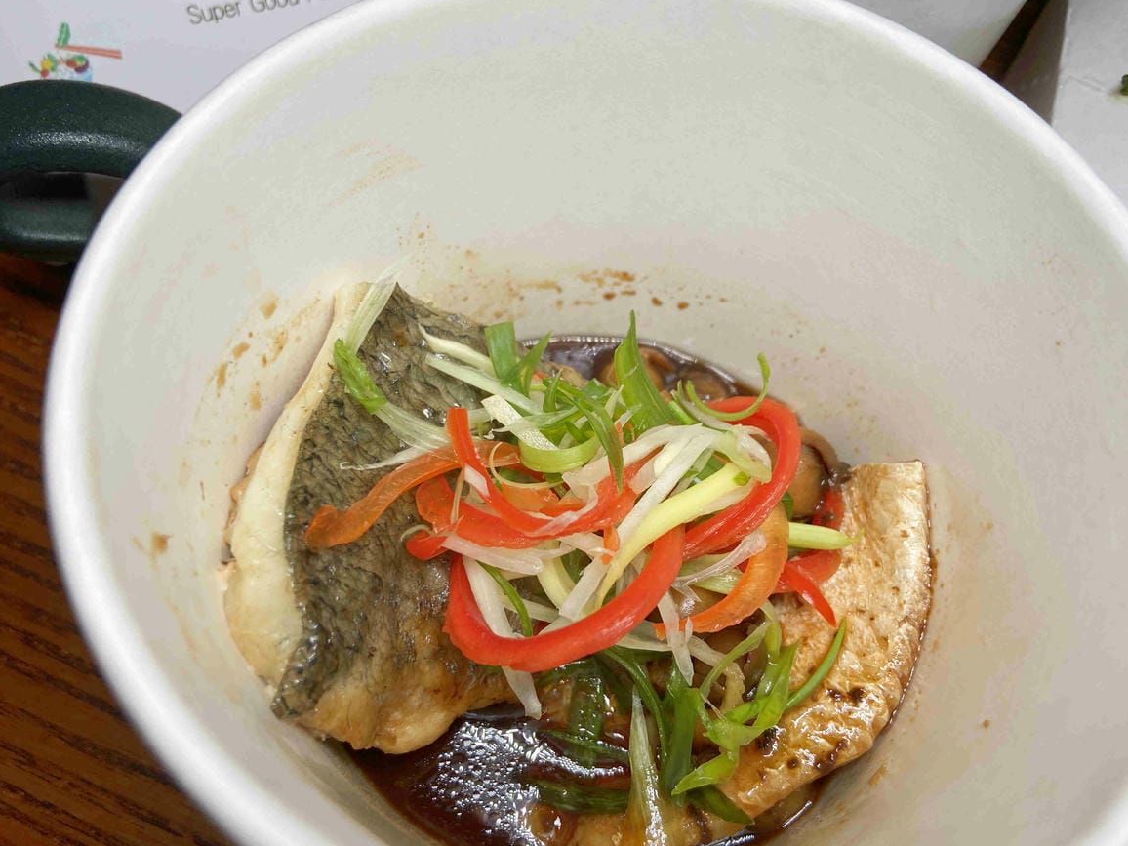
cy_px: 426
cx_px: 563
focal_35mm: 27
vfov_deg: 51.4
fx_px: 880
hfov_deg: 65.3
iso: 32
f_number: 1.8
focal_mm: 4.25
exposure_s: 1/412
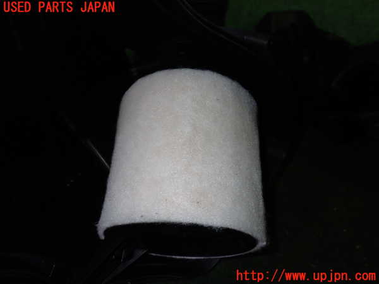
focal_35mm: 30
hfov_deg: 60.0
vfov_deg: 46.8
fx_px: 328
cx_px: 190
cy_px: 142
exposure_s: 1/30
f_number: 6.3
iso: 160
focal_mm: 5.4
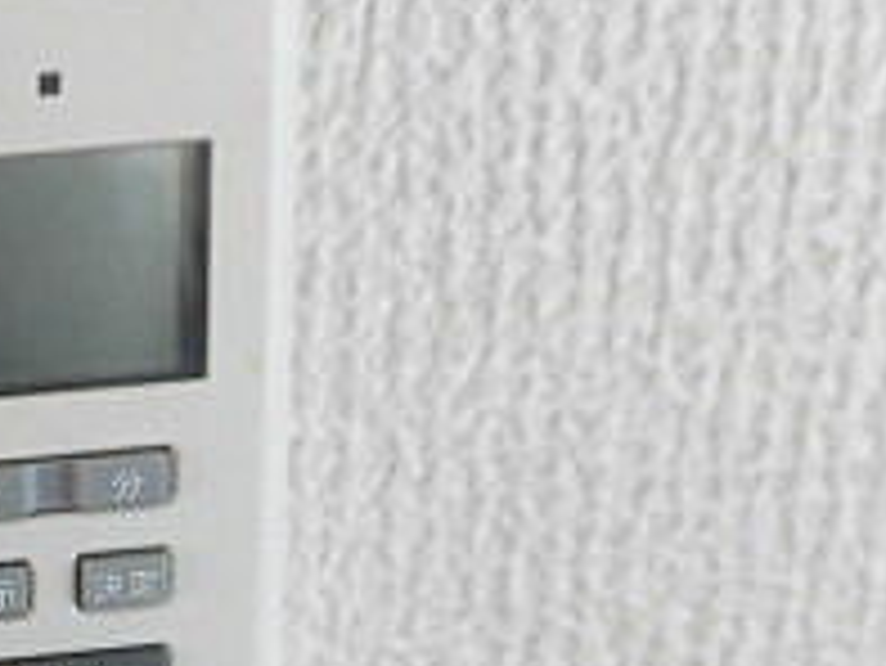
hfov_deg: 21.7
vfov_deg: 18.3
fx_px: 1998
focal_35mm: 78
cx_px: -360
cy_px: 698
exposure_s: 1/60
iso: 160
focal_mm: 4.3
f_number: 3.1
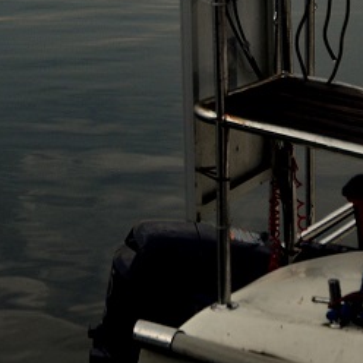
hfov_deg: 14.1
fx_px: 1459
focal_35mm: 123
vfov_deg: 13.8
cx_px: 43
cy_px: -65
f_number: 4
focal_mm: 24
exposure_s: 1/1250
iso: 400
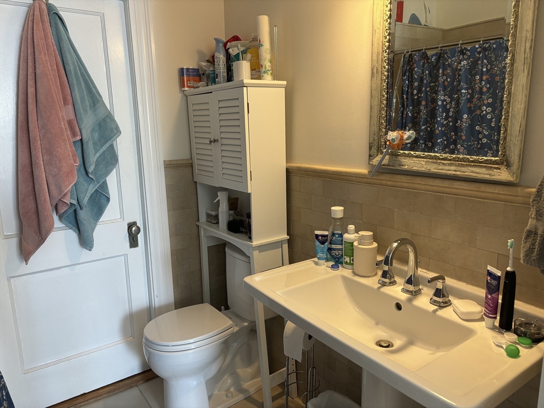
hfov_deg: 67.3
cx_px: 272
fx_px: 409
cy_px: 204
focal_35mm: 26
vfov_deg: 53.1
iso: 160
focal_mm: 5.96
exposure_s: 1/60
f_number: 1.6
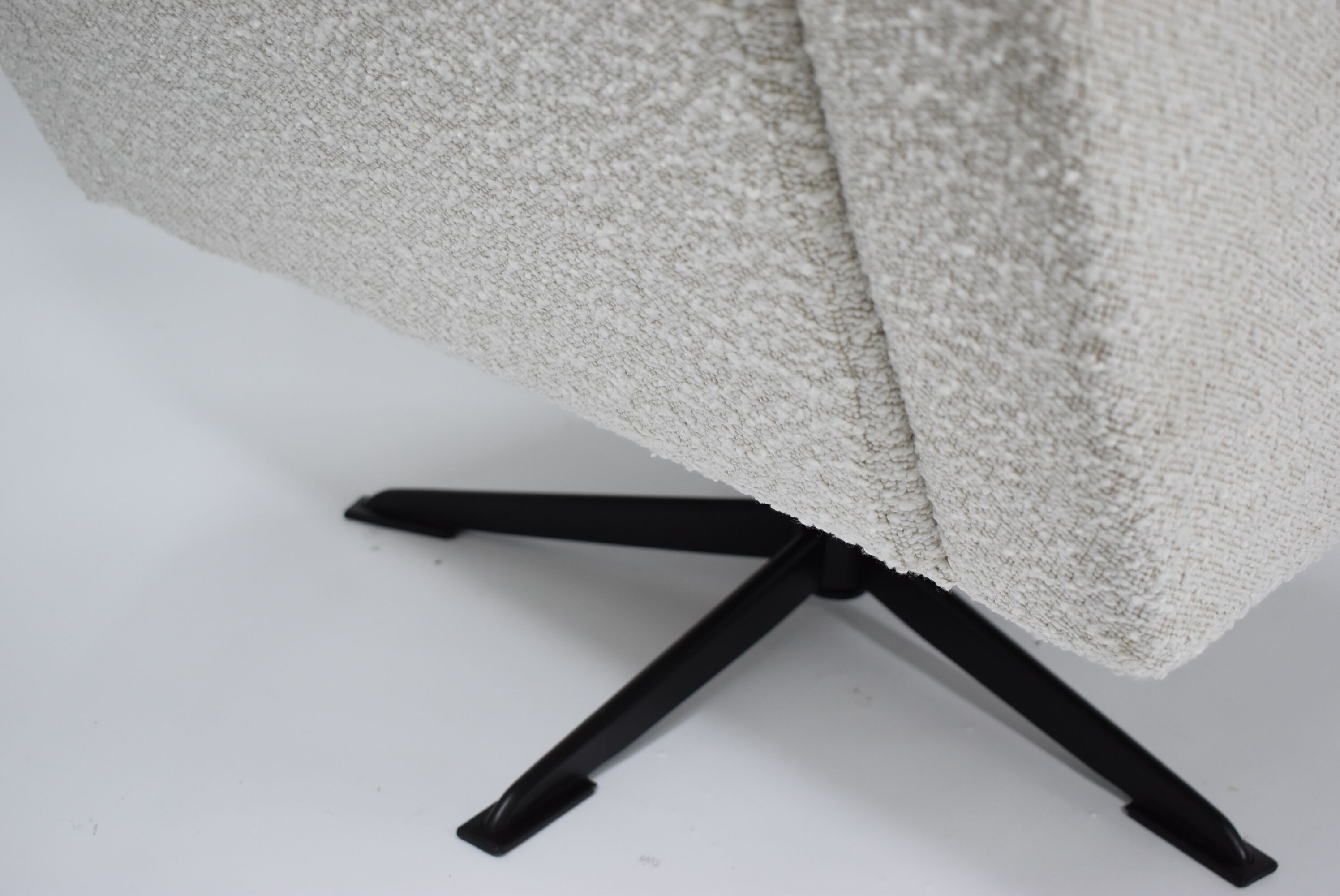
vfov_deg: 26.5
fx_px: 1900
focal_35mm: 51
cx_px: 670
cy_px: 448
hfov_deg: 38.9
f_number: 4.5
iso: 800
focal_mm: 34
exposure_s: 1/125
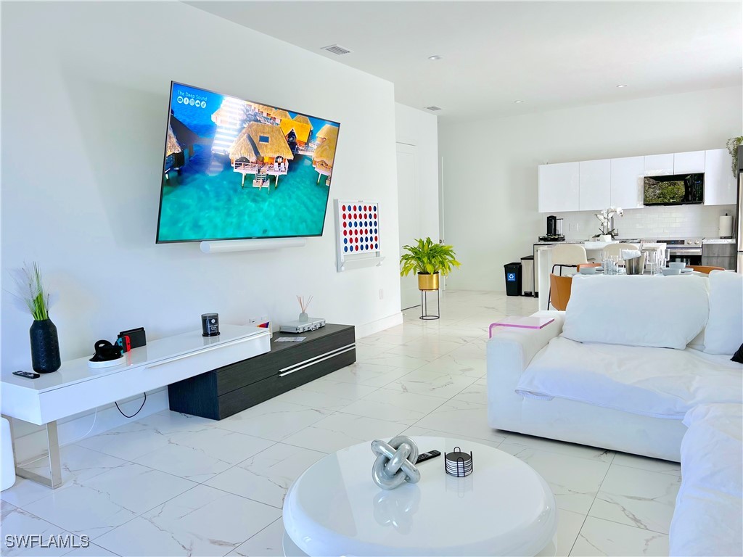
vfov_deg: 53.1
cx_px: 372
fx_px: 558
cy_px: 278
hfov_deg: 67.3
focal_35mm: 26
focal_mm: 5.7
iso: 50
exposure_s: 1/121
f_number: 1.5
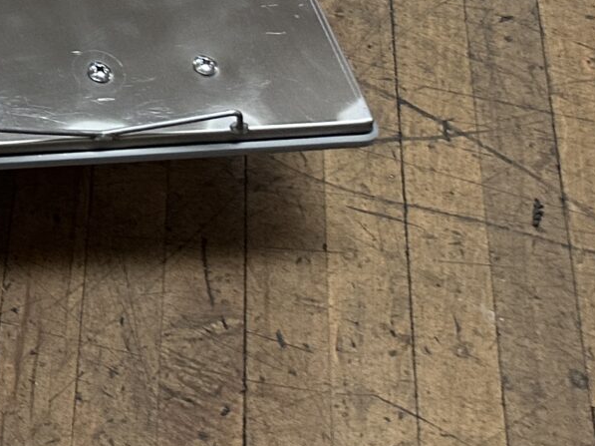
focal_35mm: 103
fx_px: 1769
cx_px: -539
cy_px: -470
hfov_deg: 15.7
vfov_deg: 12.5
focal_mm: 6.86
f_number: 1.78
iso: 200
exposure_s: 1/60
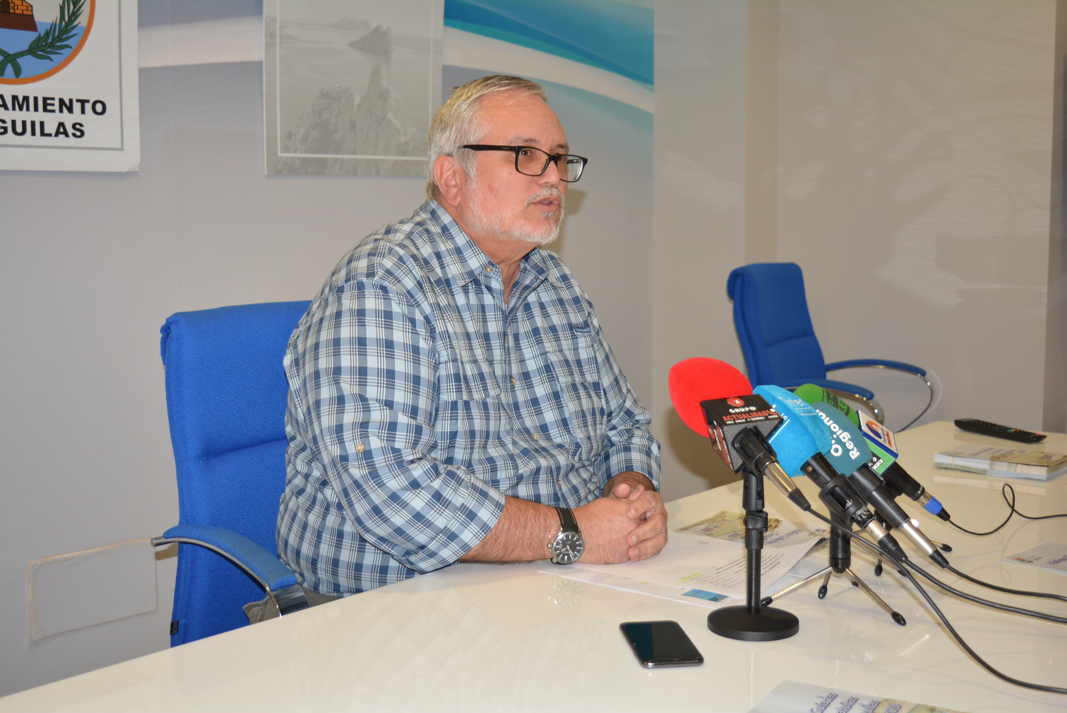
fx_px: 1290
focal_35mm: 44
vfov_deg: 30.9
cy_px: 356
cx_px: 534
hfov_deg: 44.9
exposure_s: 1/60
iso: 400
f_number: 4.2
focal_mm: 29
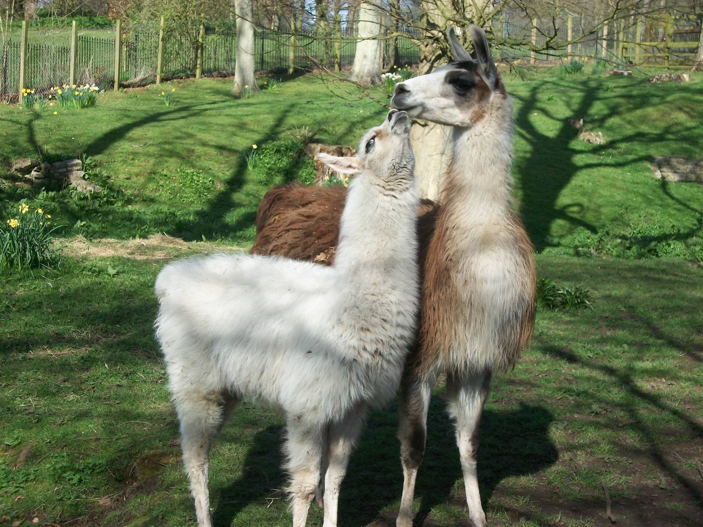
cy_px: 264
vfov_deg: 23.7
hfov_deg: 31.2
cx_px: 352
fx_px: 1259
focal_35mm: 62
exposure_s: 1/500
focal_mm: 11
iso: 92
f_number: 4.1
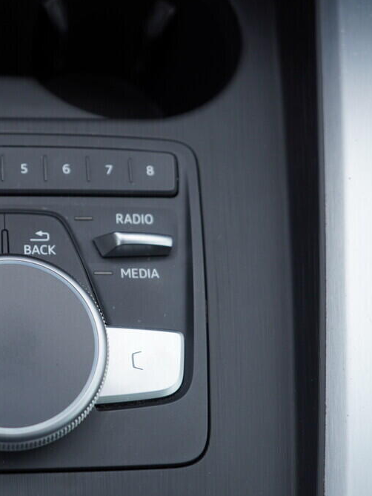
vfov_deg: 36.2
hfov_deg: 26.2
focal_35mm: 53
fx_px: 759
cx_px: 9
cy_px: 249
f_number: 3.2
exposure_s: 1/50
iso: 125
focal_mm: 24
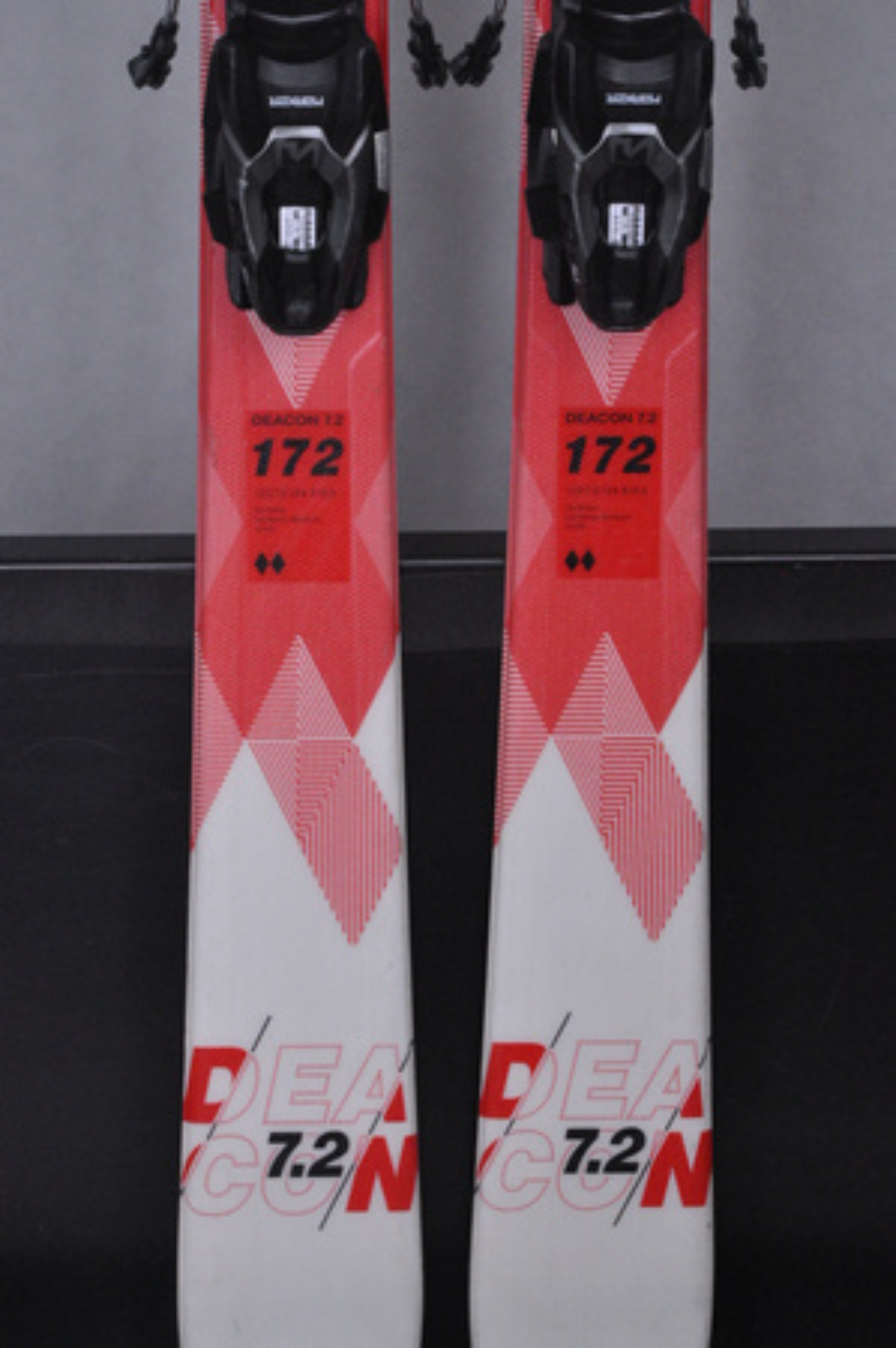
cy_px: 674
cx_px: 448
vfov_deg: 18.2
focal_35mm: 112
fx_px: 4209
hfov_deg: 12.2
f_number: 9.5
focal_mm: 75
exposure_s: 1/125
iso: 3200
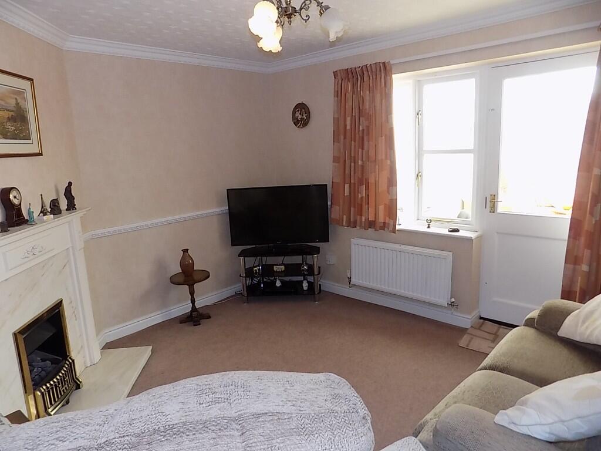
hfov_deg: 73.9
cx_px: 300
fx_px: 399
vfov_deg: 58.9
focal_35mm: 23
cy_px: 226
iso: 180
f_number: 3.1
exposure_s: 1/30
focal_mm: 4
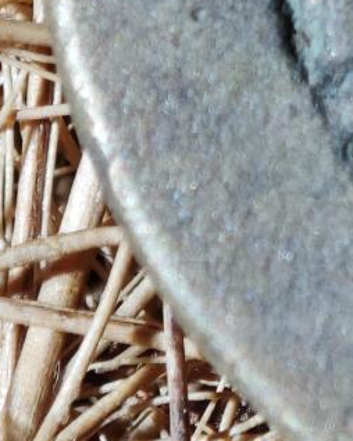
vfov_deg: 3.7
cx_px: 830
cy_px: -323
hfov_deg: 2.9
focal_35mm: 520
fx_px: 6797
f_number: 2
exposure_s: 1/107
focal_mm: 9
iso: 125
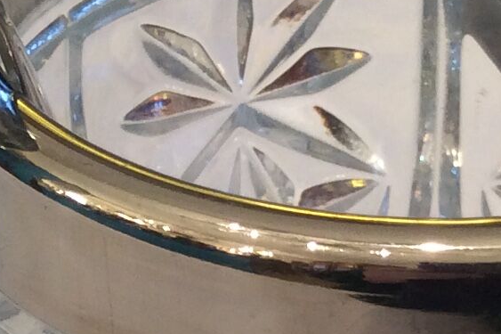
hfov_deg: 13.4
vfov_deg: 8.8
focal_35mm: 153
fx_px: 2129
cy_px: 451
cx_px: 405
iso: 50
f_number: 2.4
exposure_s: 1/25
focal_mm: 3.3
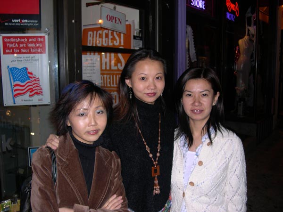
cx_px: 142
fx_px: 311
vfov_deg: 37.7
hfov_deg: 49.0
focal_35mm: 38
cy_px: 106
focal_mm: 8
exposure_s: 1/60
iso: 100
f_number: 2.8
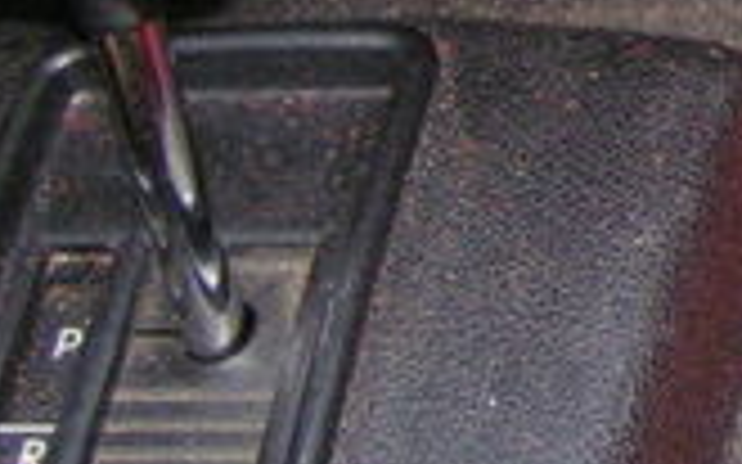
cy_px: -221
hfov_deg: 12.3
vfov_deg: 8.2
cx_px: 1322
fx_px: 3154
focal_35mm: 156
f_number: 2.8
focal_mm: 5.8
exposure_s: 1/40
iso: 200
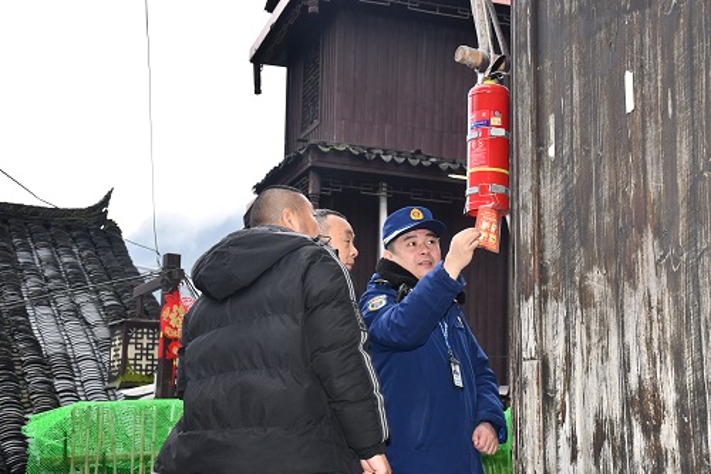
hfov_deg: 38.9
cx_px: 356
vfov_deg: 26.5
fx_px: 1007
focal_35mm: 51
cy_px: 237
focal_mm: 34
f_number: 6.7
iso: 800
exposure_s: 1/250
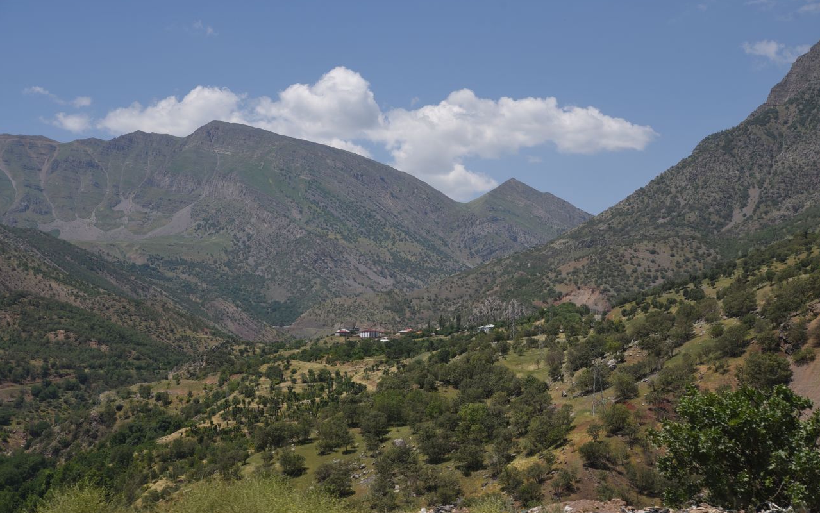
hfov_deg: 35.1
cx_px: 405
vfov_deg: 22.4
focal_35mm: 58
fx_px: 1296
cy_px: 239
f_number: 8
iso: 100
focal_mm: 56
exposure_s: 1/500
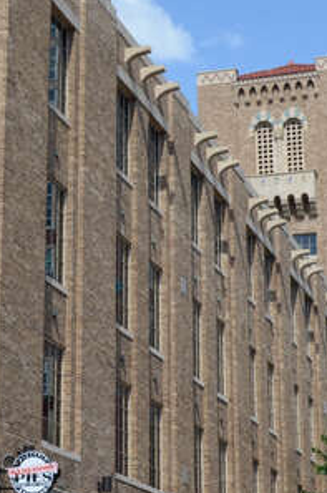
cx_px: 7
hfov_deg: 12.8
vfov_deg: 19.4
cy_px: 169
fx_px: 1436
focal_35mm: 105
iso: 320
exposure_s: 1/250
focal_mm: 26
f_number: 11
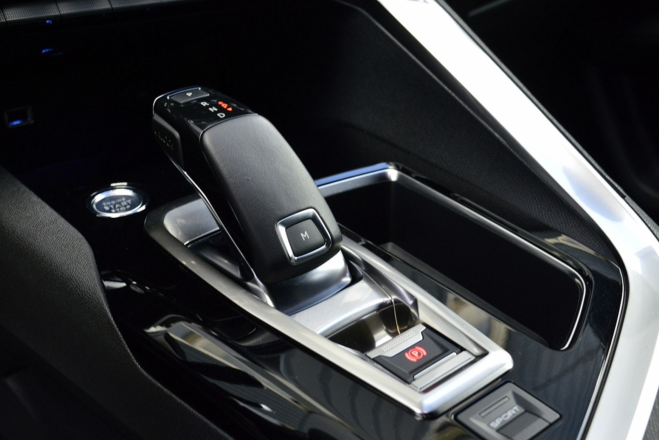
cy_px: 223
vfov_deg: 28.4
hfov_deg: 41.5
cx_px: 323
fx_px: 870
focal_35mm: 48
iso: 800
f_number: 8
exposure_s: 1/60
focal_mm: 31
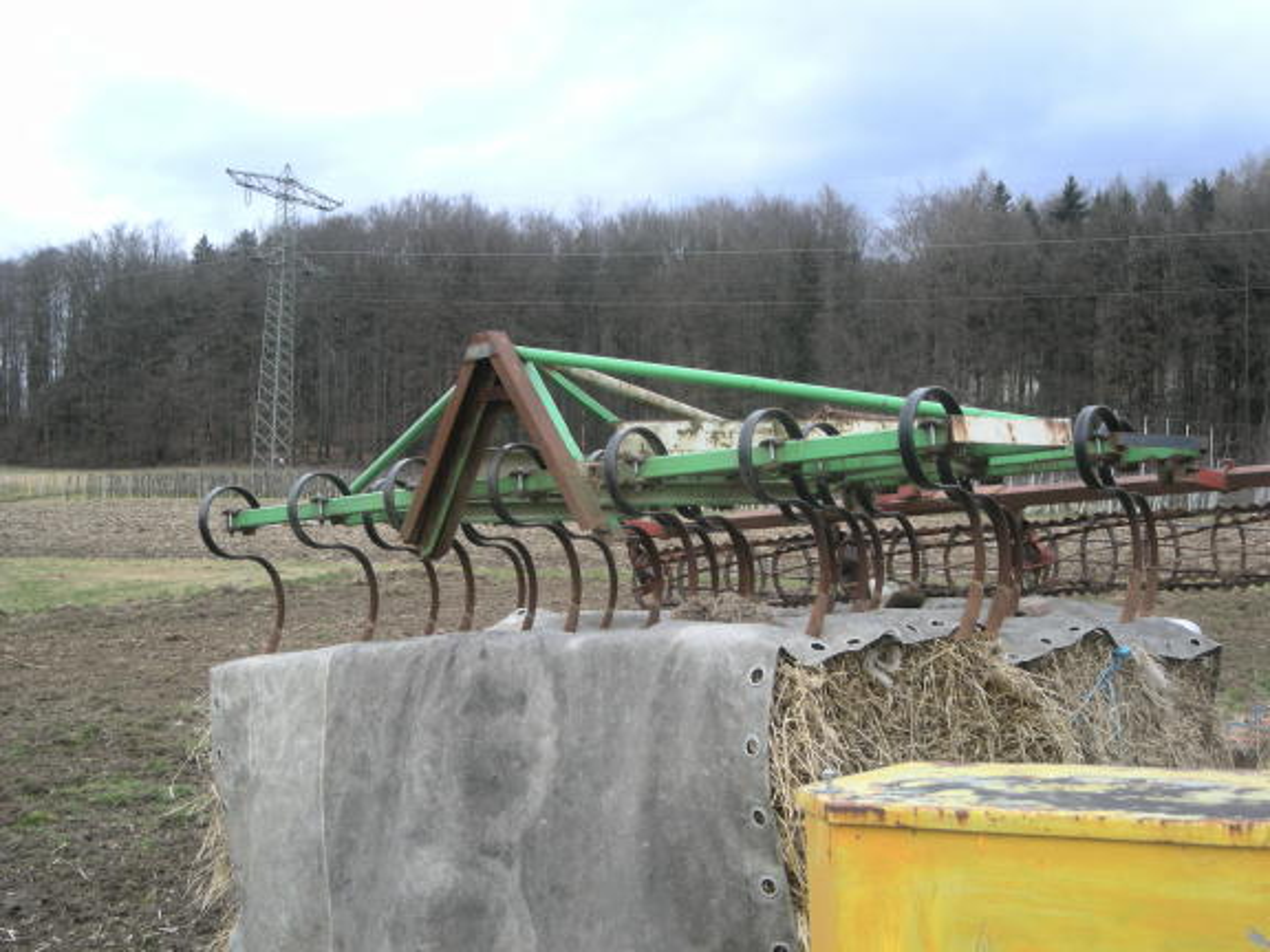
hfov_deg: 35.5
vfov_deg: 27.0
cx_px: 635
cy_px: 476
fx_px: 1981
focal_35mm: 54
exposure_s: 1/33.6
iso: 50
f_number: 3.3
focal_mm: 8.8
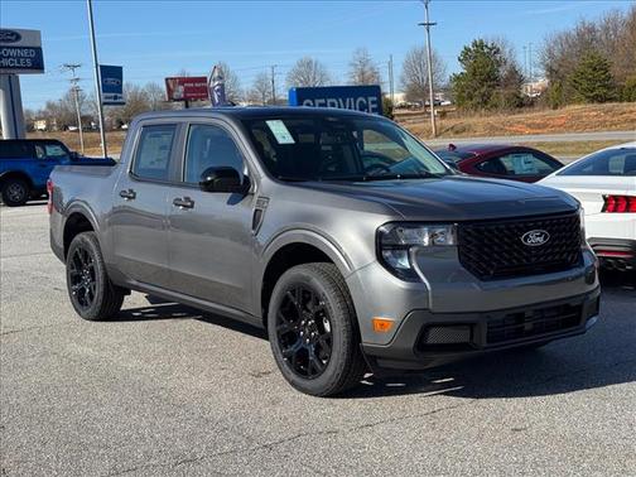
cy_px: 238
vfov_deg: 30.3
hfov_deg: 39.7
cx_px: 318
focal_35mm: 48
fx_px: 882
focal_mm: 6.76
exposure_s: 1/3257
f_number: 1.78
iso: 64
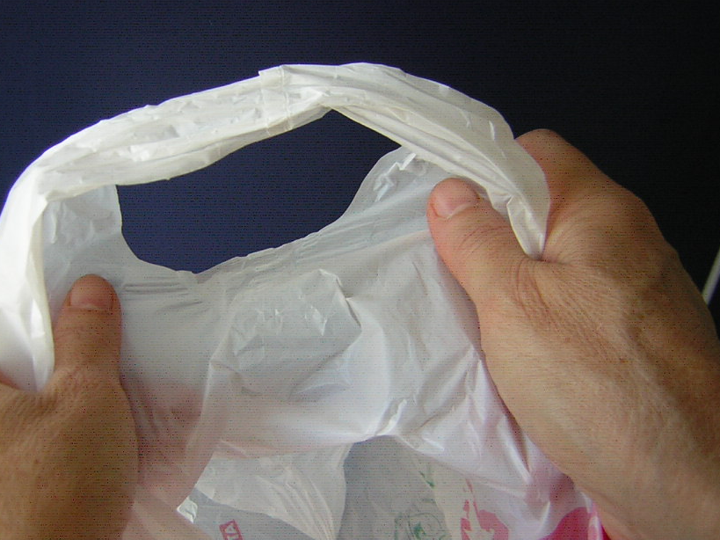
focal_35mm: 45
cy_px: 301
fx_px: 936
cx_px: 297
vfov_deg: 32.1
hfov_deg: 41.9
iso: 50
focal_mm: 4.7
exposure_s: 1/62.2
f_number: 2.6
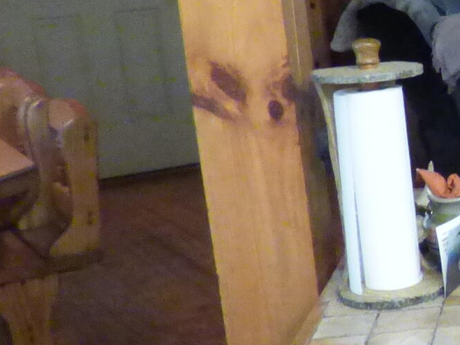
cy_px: 161
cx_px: 854
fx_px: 1210
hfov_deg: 17.2
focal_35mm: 91
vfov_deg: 16.3
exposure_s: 1/25
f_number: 2.8
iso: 800
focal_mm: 3.58
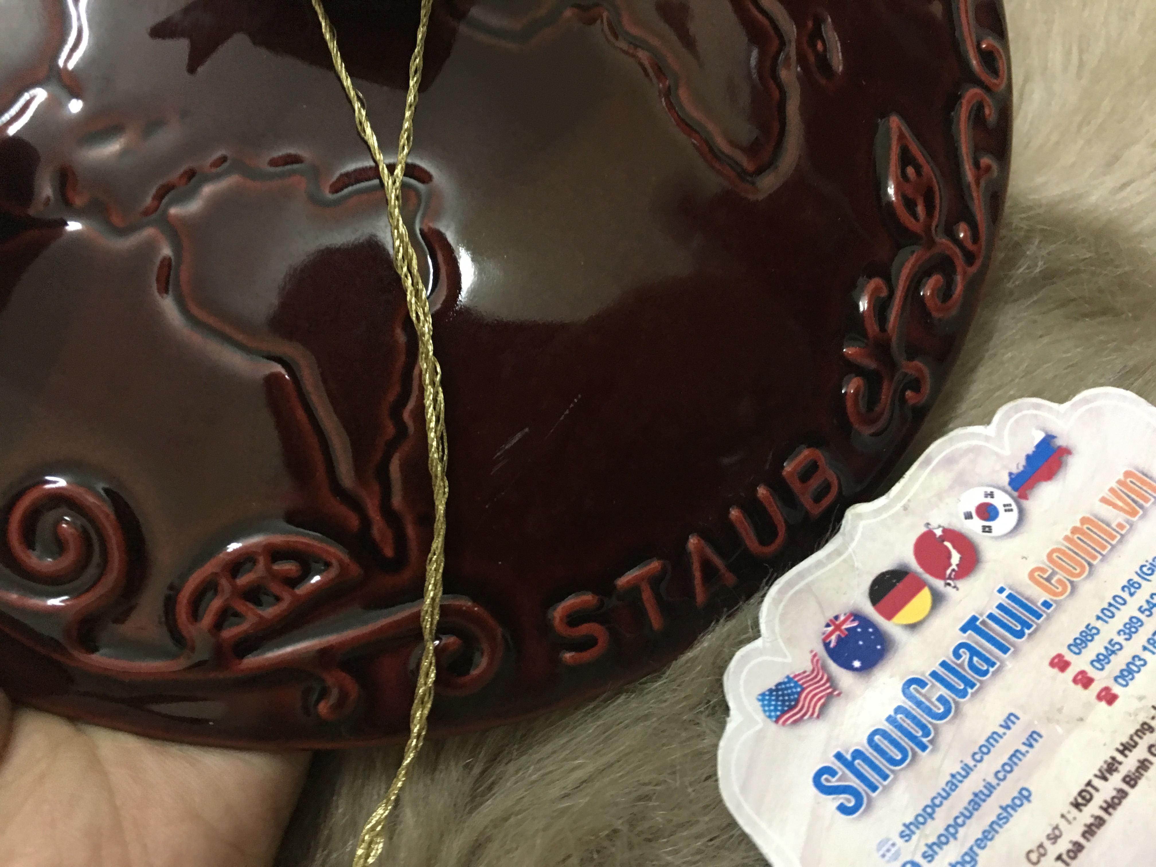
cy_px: 434
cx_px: 578
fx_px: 968
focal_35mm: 29
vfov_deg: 48.2
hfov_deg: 61.7
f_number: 2.2
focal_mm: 4.15
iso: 100
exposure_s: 1/4
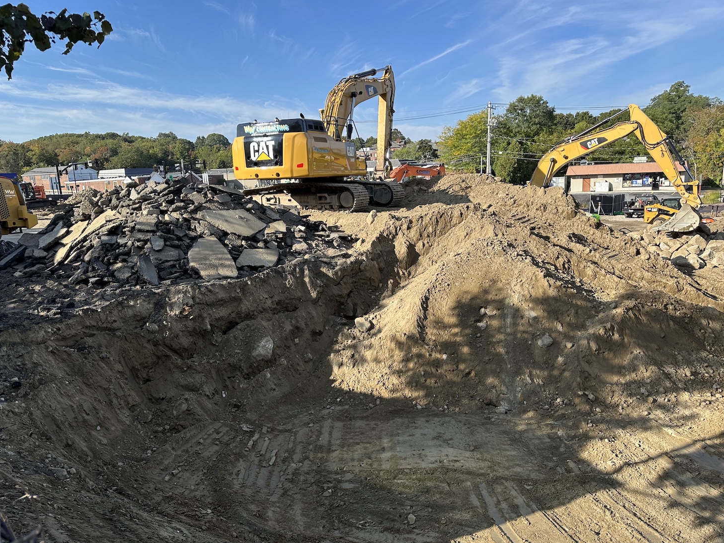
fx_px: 523
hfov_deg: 69.4
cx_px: 368
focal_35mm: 25
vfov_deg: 54.9
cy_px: 274
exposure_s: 1/2525
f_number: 1.78
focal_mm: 6.86
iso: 80
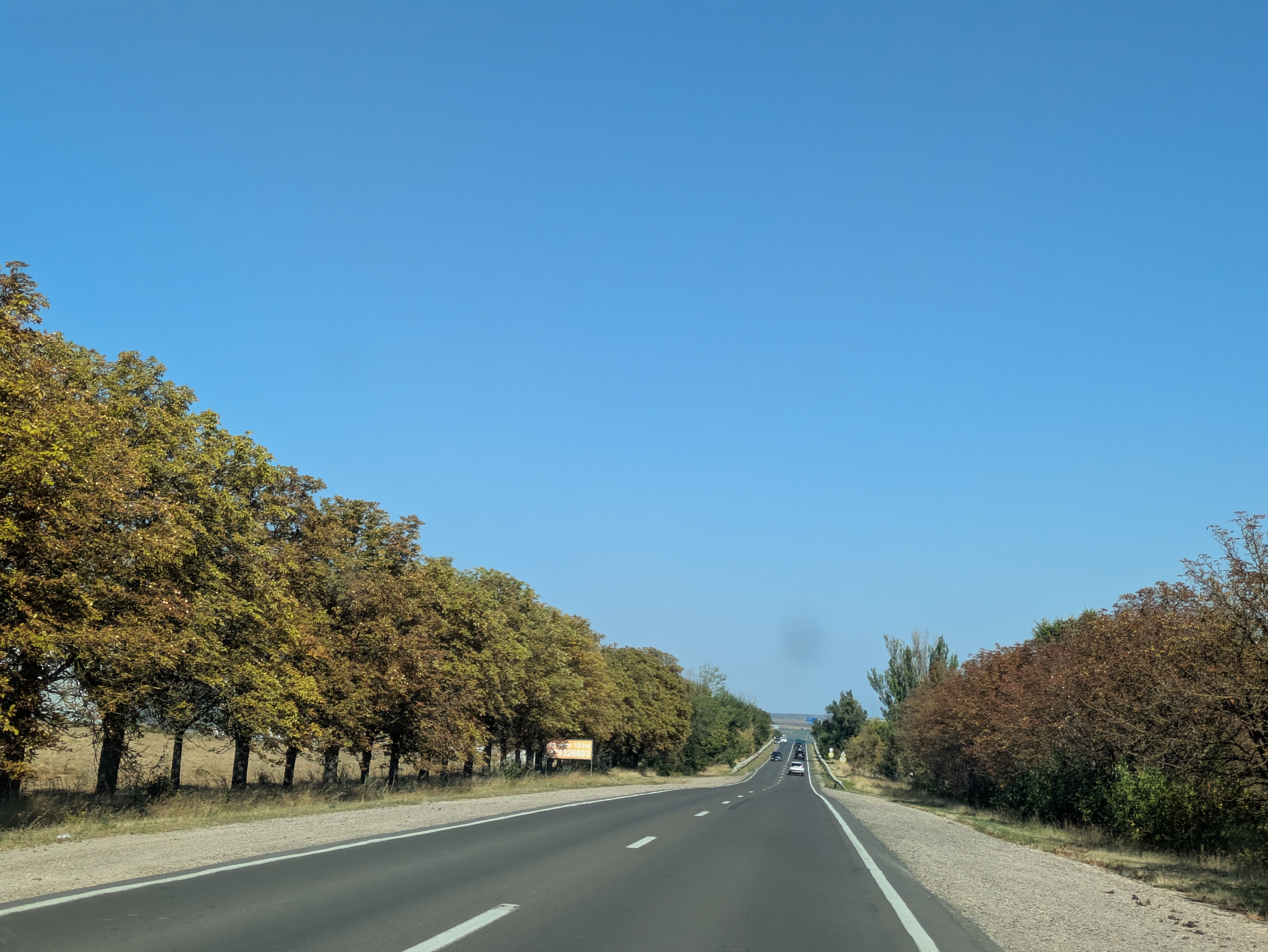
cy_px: 476
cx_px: 634
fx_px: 1869
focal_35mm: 51
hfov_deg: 37.5
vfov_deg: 28.6
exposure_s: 1/1580
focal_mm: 5.43
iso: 51
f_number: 1.89
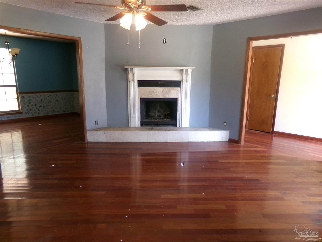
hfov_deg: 71.6
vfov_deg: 56.8
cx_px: 161
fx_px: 223
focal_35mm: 24
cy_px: 121
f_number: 3.7
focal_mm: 4.3
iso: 200
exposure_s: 1/18
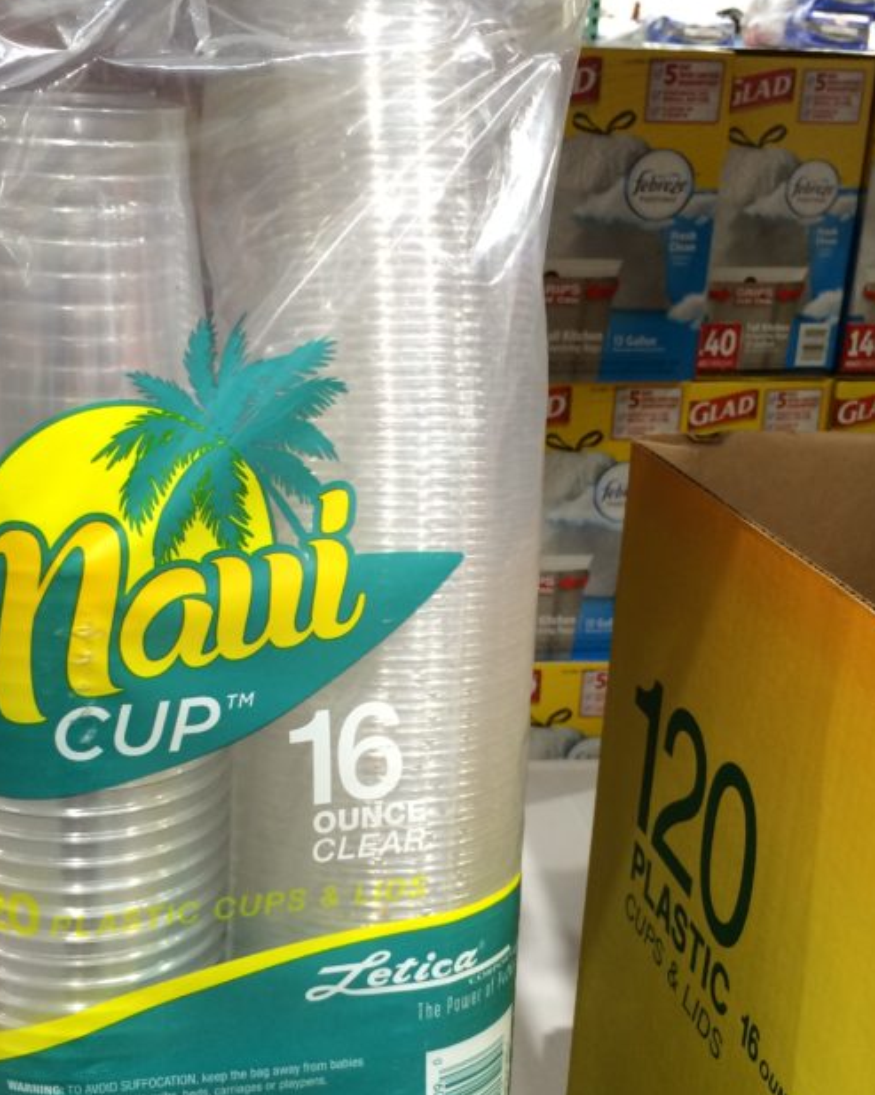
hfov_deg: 32.0
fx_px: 1523
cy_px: 632
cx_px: 360
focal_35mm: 47
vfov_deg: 39.5
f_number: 2.2
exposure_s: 1/33
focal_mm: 4.15
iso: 125
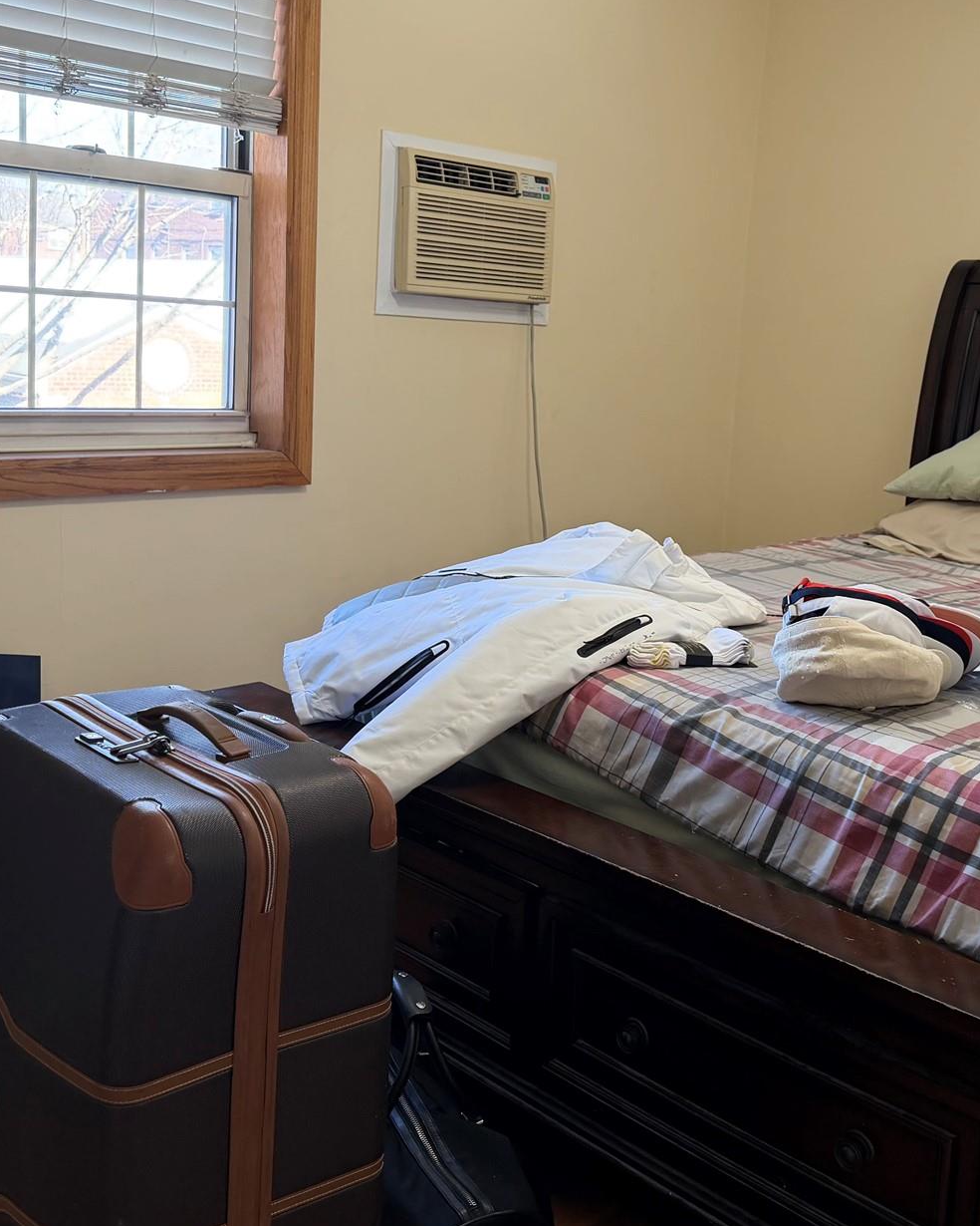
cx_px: 584
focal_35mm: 39
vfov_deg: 46.7
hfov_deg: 38.1
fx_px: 1414
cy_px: 521
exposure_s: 1/120
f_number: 1.78
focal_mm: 6.76
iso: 160
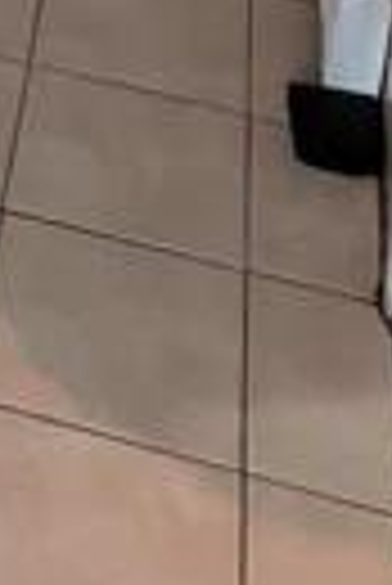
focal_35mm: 80
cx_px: -342
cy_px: -734
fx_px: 1303
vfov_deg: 16.0
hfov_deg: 14.7
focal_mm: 2.24
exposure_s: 1/59.9
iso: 657
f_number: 2.2
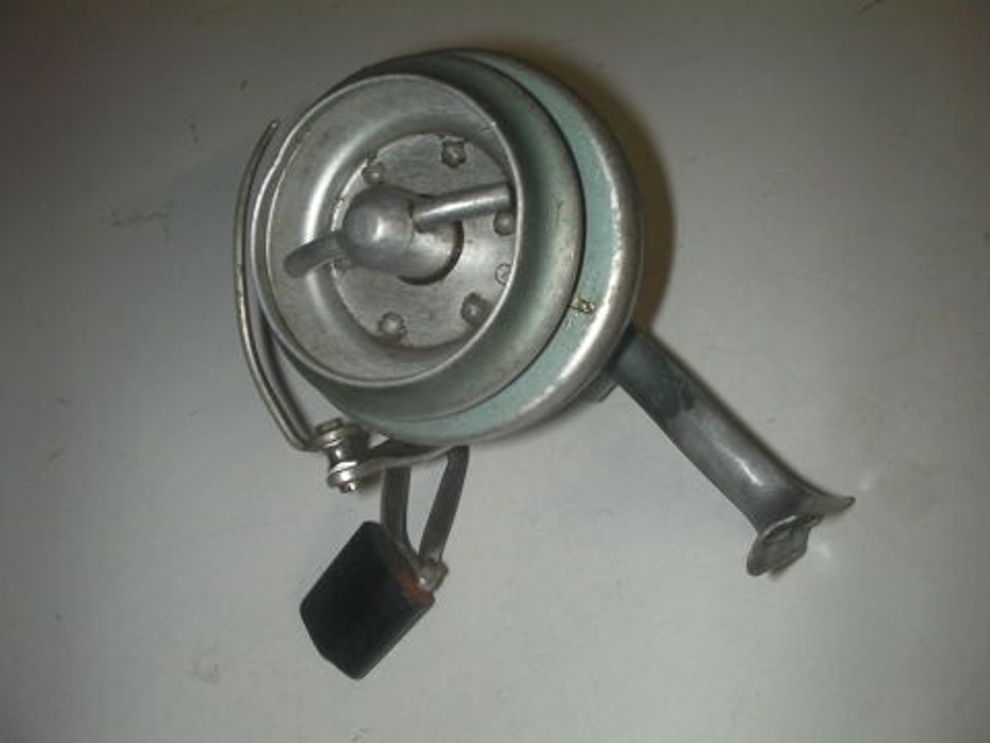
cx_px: 495
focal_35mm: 38
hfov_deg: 49.0
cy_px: 372
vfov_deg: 37.7
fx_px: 1087
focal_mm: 6.3
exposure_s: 1/30
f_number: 5.6
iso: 200
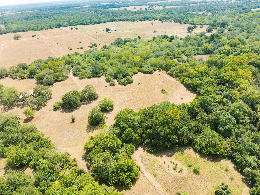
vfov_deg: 56.8
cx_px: 130
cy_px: 98
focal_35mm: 24
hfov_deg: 71.6
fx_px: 180
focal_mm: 12.29
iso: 100
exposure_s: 1/640
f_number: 2.8
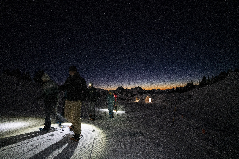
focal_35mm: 17
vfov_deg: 70.5
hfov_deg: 93.3
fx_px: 113
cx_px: 120
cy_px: 80
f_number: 2.8
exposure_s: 1/13
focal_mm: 17
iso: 4000
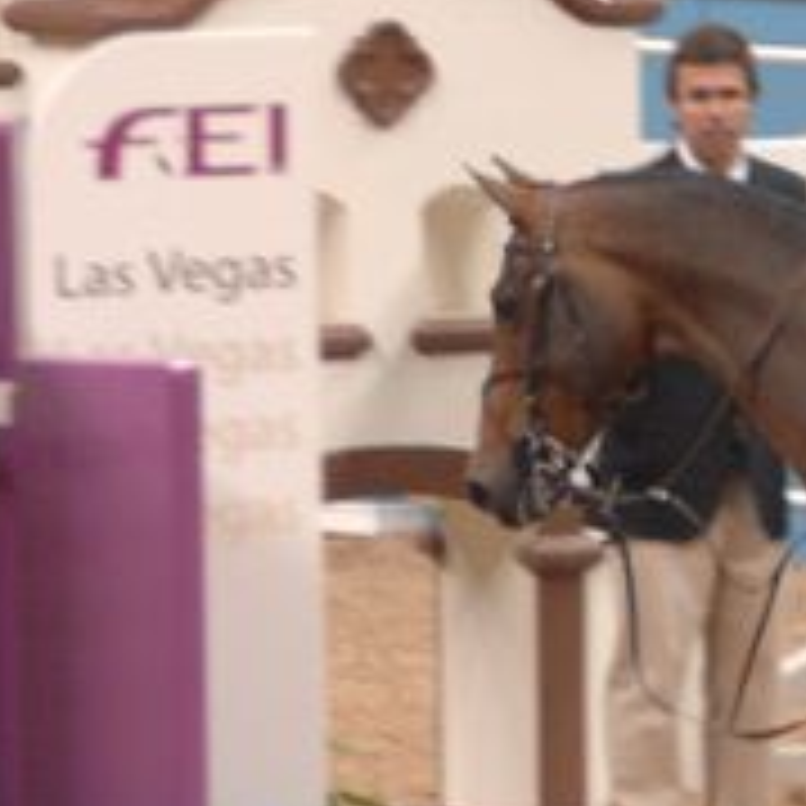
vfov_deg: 3.1
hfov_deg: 3.1
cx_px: 1346
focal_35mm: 568
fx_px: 14950
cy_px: 344
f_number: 2.8
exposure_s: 1/320
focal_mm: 125
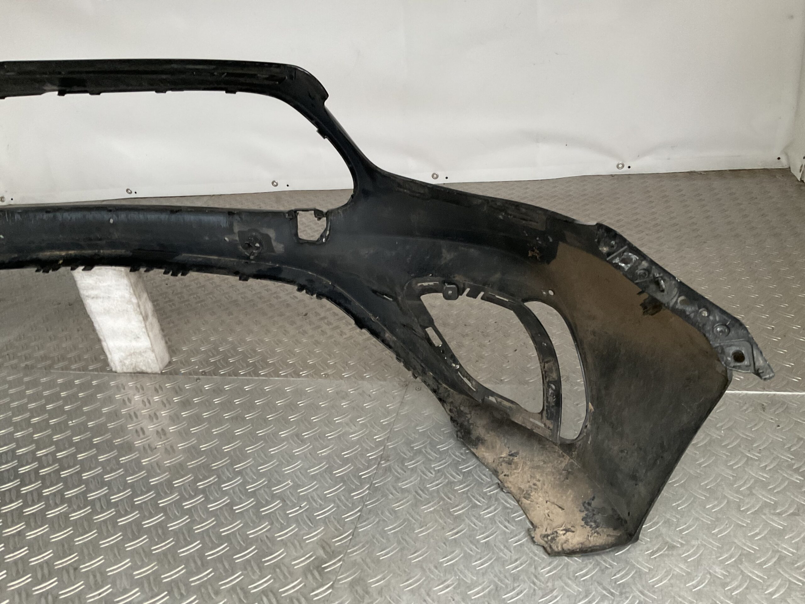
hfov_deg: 61.7
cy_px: 302
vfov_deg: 48.2
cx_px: 402
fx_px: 674
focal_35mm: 29
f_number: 1.8
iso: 200
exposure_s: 1/50
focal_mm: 3
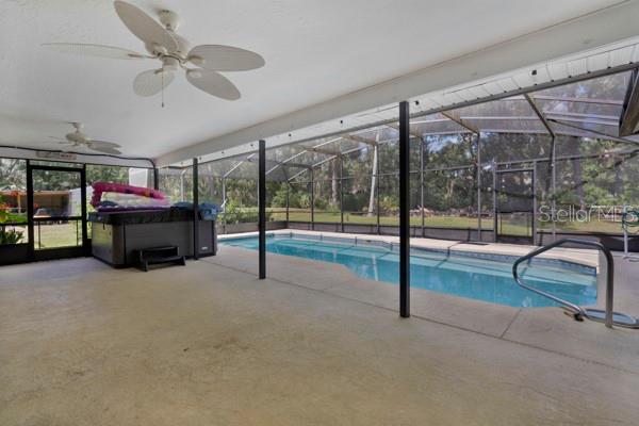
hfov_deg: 96.7
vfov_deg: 73.7
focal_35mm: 16
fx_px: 284
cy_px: 213
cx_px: 320
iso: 400
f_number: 8
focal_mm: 16
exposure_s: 1/6
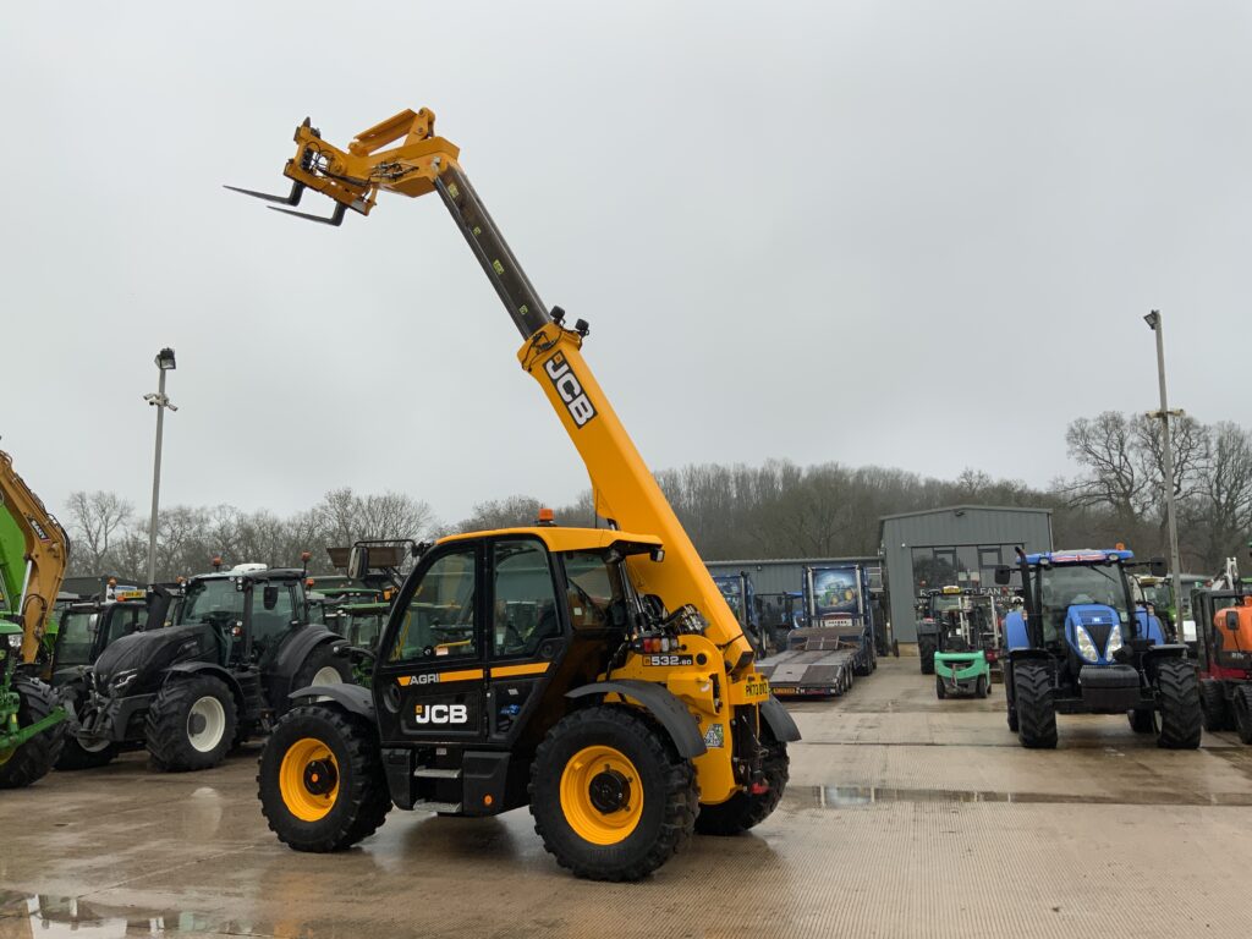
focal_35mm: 29
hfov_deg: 61.7
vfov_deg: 48.2
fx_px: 1049
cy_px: 470
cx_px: 626
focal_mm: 3
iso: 16
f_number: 1.8
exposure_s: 1/233
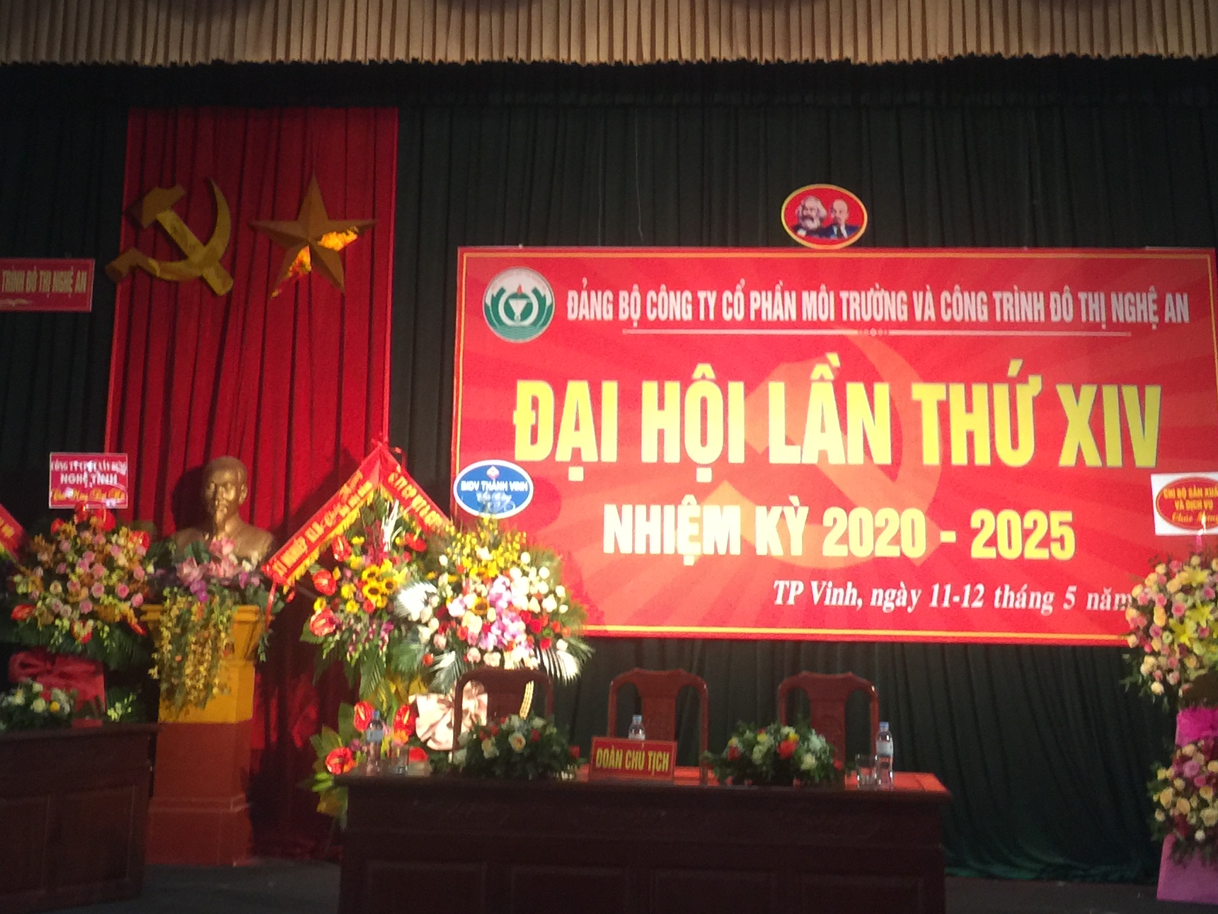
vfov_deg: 26.1
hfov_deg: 34.9
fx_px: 1935
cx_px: 569
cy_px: 176
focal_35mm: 55
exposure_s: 1/17
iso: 80
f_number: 2.2
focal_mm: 4.15
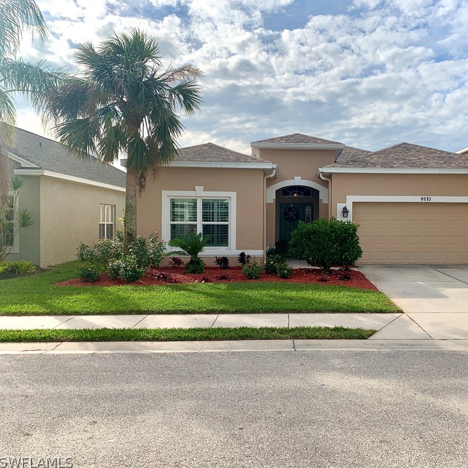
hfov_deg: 51.6
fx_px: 474
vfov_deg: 52.5
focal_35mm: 31
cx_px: 311
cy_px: 236
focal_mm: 4.25
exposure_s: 1/3185
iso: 25
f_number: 1.8
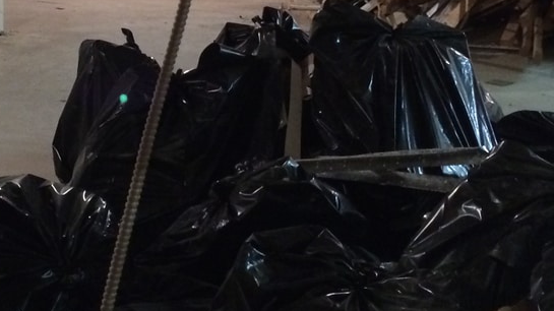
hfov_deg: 26.1
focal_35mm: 80
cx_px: 126
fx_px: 1175
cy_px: -103
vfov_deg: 14.4
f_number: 2.2
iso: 320
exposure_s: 1/15
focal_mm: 4.12
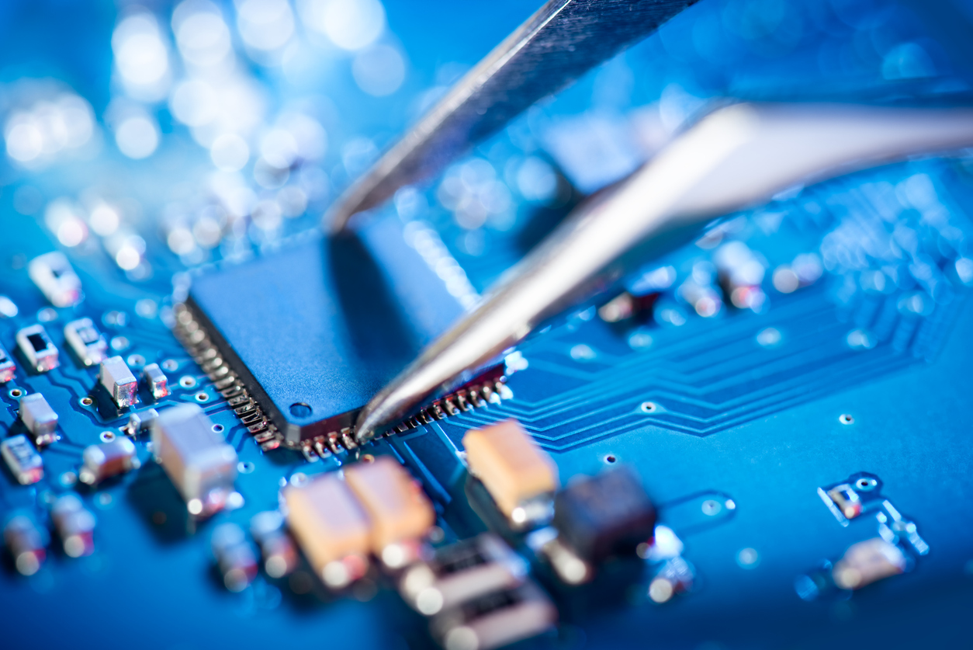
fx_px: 2839
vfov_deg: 13.1
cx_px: 486
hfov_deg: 19.4
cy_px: 325
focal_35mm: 105
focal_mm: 105
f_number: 8
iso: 160
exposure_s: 1/60
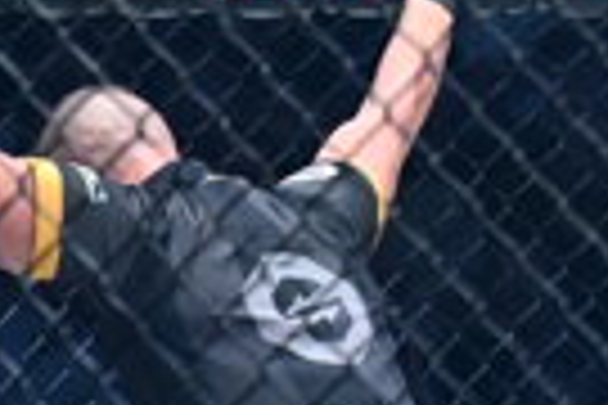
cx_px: 32
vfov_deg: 1.5
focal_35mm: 919
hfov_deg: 2.2
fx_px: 15520
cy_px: 680
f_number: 4
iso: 5000
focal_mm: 120
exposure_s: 1/2000
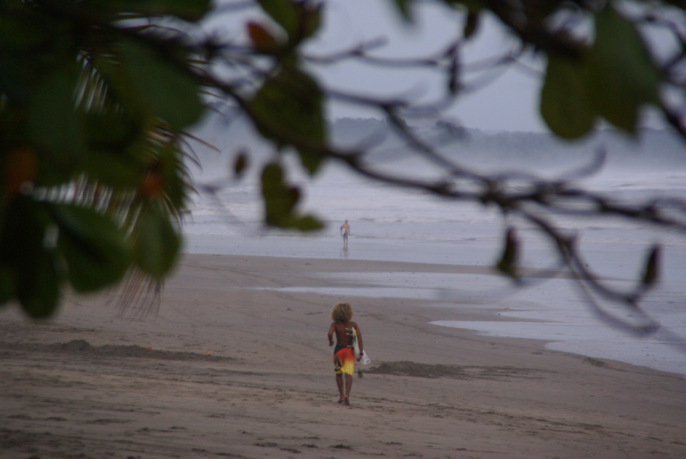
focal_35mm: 300
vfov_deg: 4.6
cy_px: 230
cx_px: 343
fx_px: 5723
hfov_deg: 6.9
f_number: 6.3
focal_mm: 200
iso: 400
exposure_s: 1/80
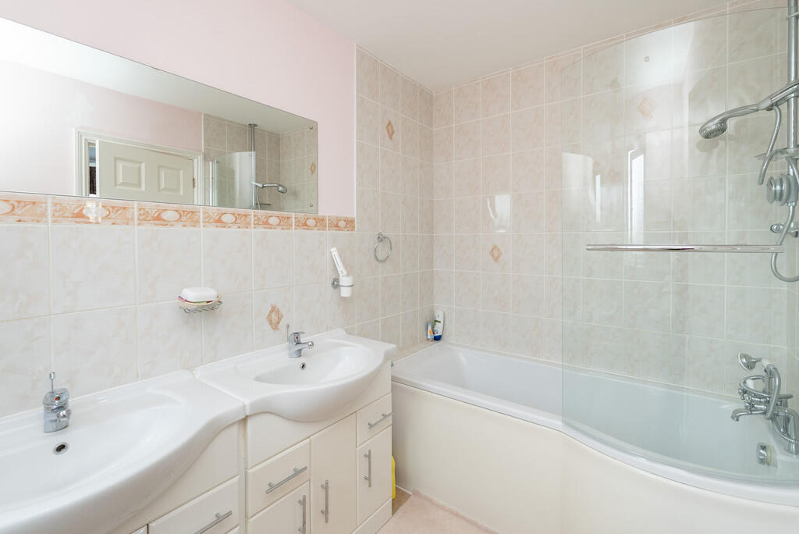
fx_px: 355
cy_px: 267
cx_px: 400
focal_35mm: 16
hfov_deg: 96.7
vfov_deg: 73.8
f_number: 7.1
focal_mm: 16
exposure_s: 1/25
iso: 1000
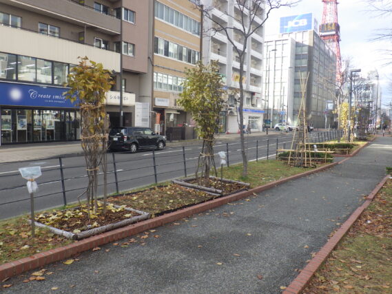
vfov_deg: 49.8
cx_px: 196
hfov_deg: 63.4
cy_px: 147
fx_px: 317
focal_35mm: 28
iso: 125
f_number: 4.2
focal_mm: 5
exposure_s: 1/200
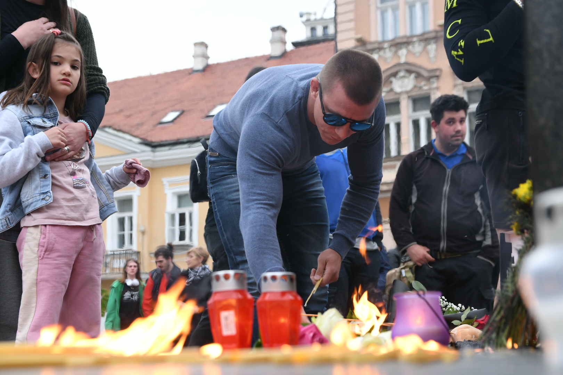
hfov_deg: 33.4
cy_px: 188
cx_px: 282
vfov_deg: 22.6
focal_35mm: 60
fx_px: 938
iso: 400
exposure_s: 1/250
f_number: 4
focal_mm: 40
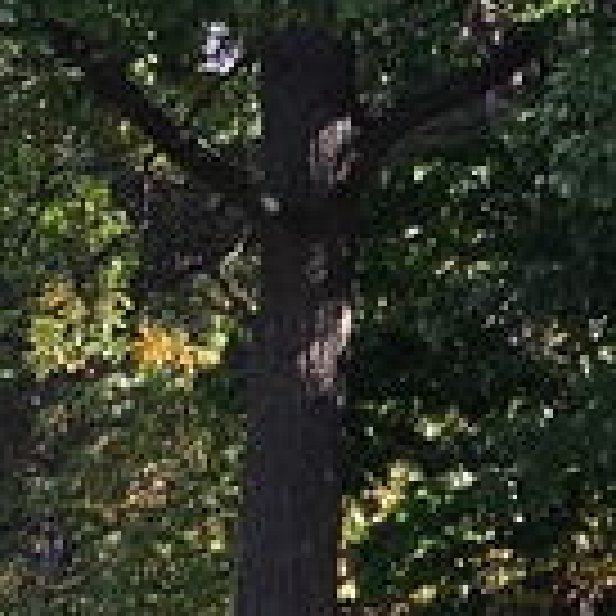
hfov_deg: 8.7
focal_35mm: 192
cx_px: 1201
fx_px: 3866
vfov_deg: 9.0
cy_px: 629
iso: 25
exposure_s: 1/187
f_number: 2.2
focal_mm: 4.15
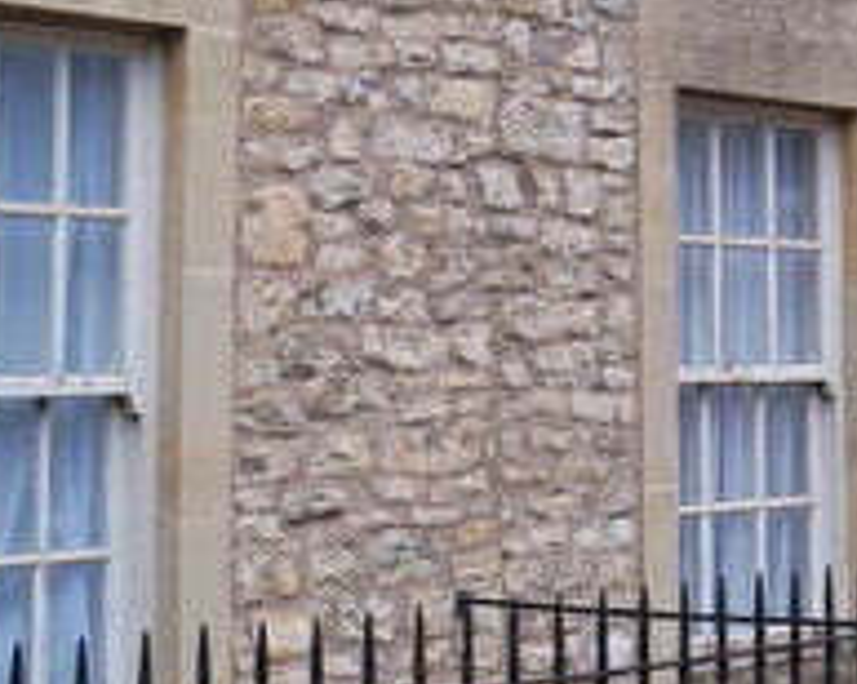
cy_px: 33
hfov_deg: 19.6
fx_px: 2331
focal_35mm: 92
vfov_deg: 16.4
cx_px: 1026
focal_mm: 18
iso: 100
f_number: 13
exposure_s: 1/100
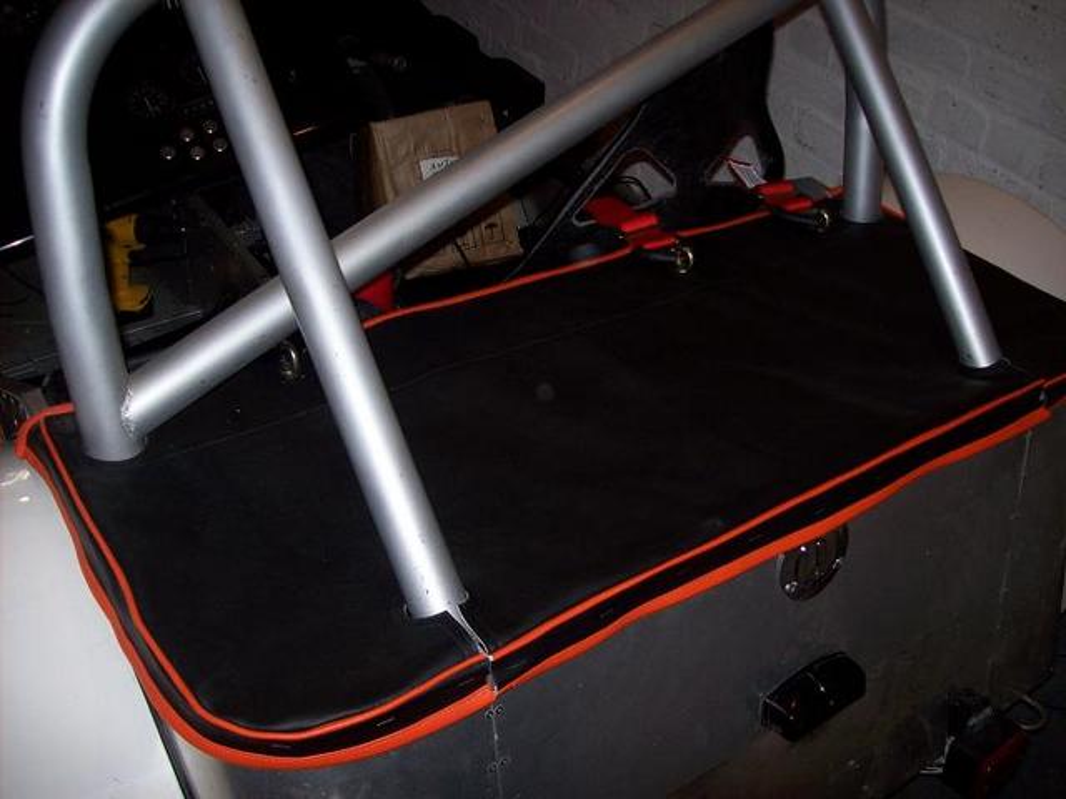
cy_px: 400
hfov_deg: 51.4
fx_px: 1109
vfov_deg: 39.7
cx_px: 533
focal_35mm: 36
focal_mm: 6
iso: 80
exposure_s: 1/64
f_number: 2.7
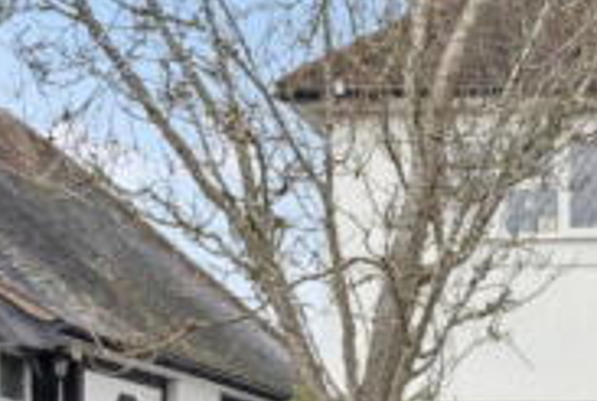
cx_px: 793
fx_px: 1779
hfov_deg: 17.7
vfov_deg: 12.6
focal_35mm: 107
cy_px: 445
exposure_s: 1/100
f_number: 10
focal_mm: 30
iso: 640
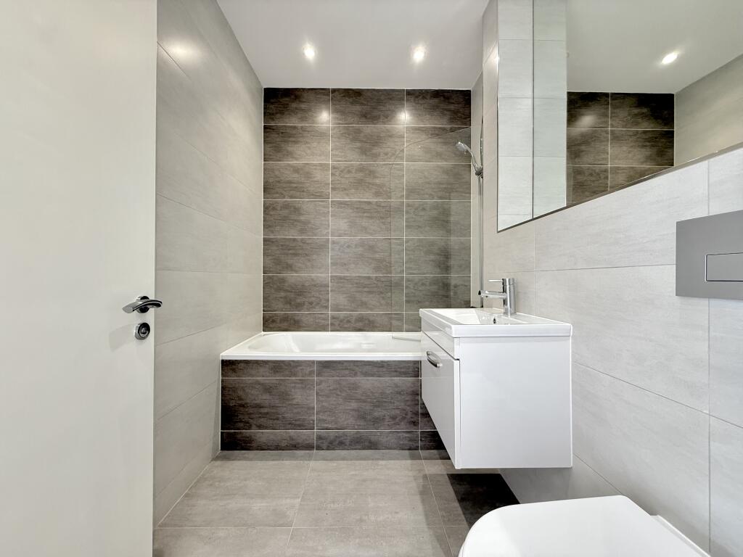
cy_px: 278
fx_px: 300
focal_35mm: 14
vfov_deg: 85.7
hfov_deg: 102.1
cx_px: 372
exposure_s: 1/100
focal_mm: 2.22
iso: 200
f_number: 2.2
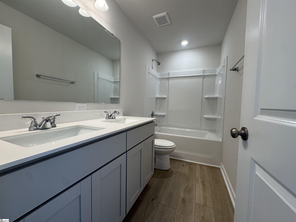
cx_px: 148
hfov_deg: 102.1
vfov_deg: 85.7
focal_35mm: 14
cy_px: 111
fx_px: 120
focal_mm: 2.22
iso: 100
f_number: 2.2
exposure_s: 1/120
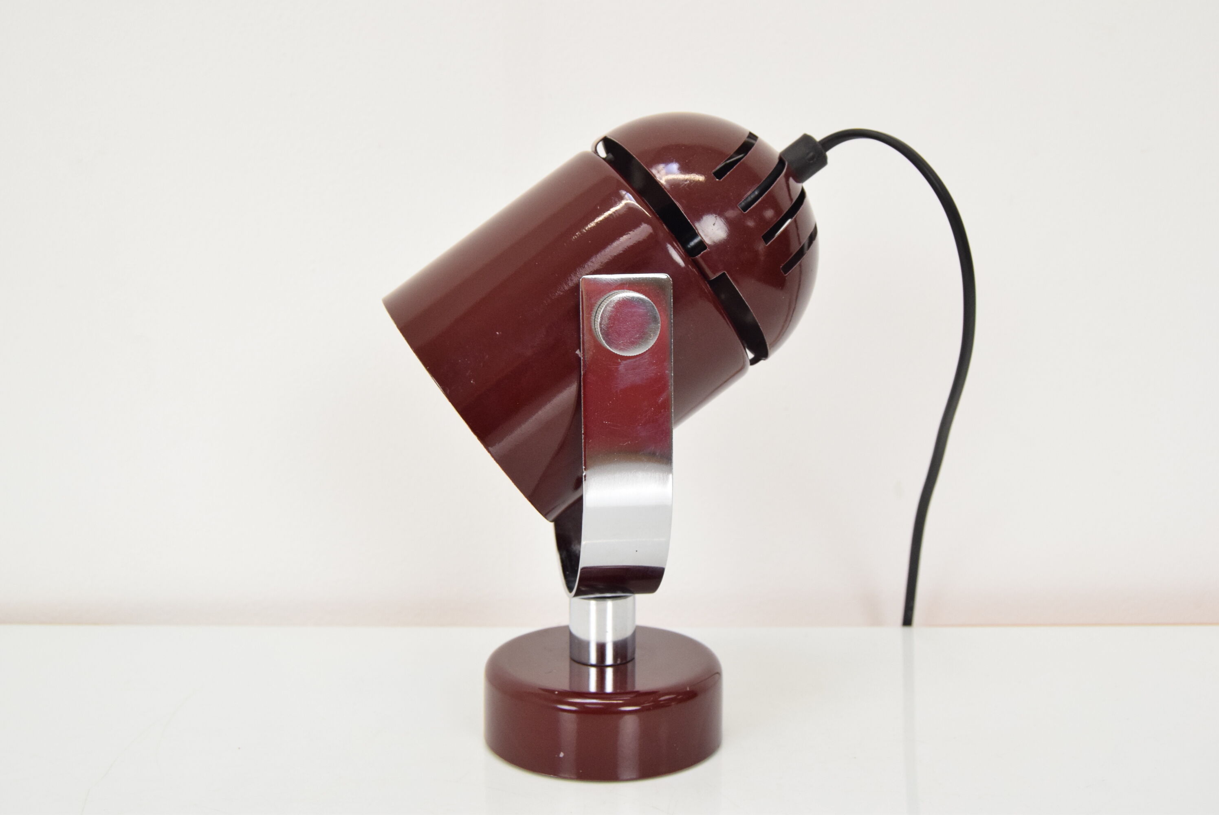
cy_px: 408
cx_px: 610
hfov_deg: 49.5
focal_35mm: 39
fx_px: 1322
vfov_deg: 34.3
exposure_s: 1/200
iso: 1600
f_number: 7.1
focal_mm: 26
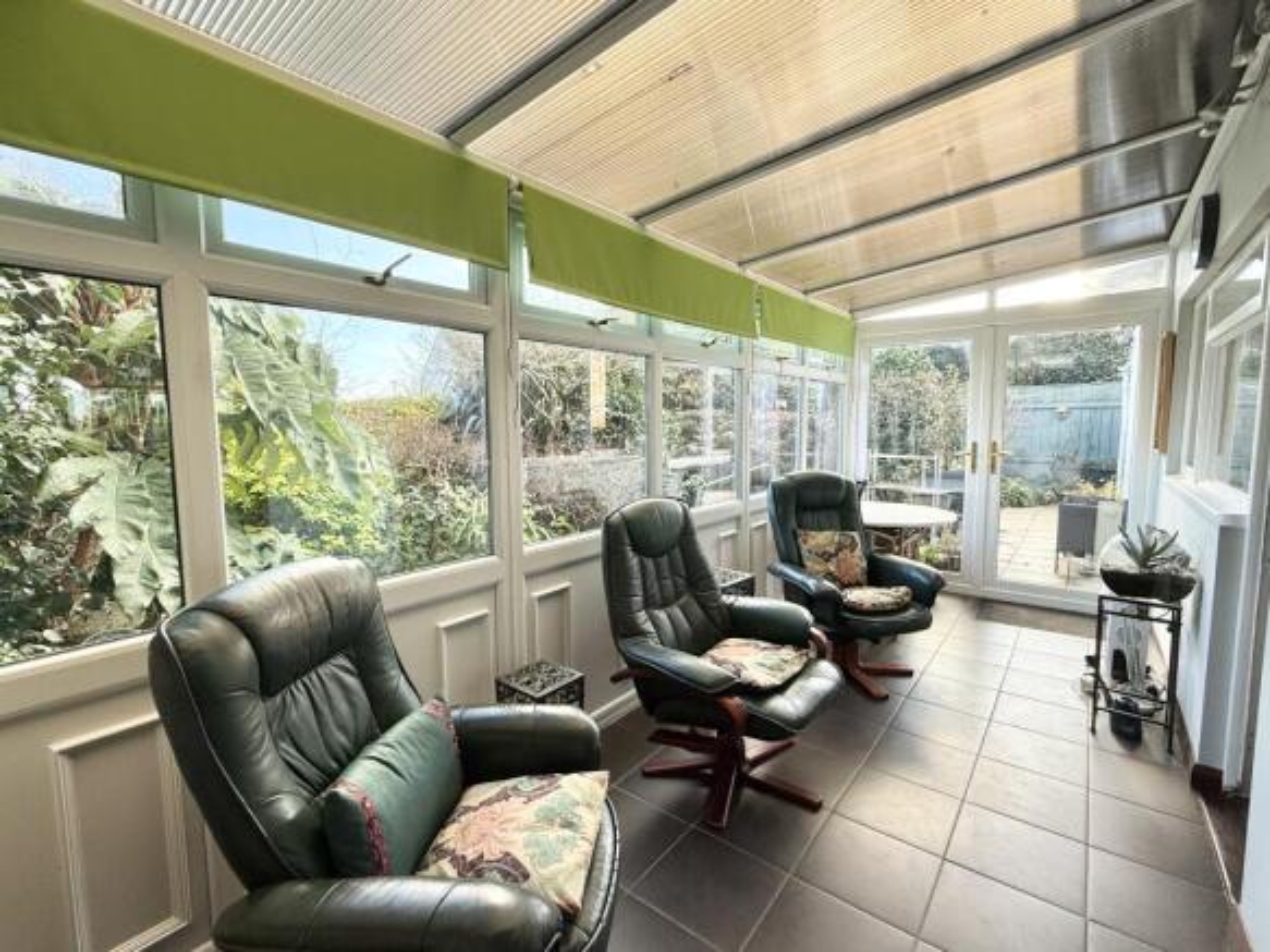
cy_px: 476
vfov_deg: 85.7
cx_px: 635
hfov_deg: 102.1
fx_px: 514
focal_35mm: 14
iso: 50
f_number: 2.2
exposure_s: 1/99
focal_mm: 2.22
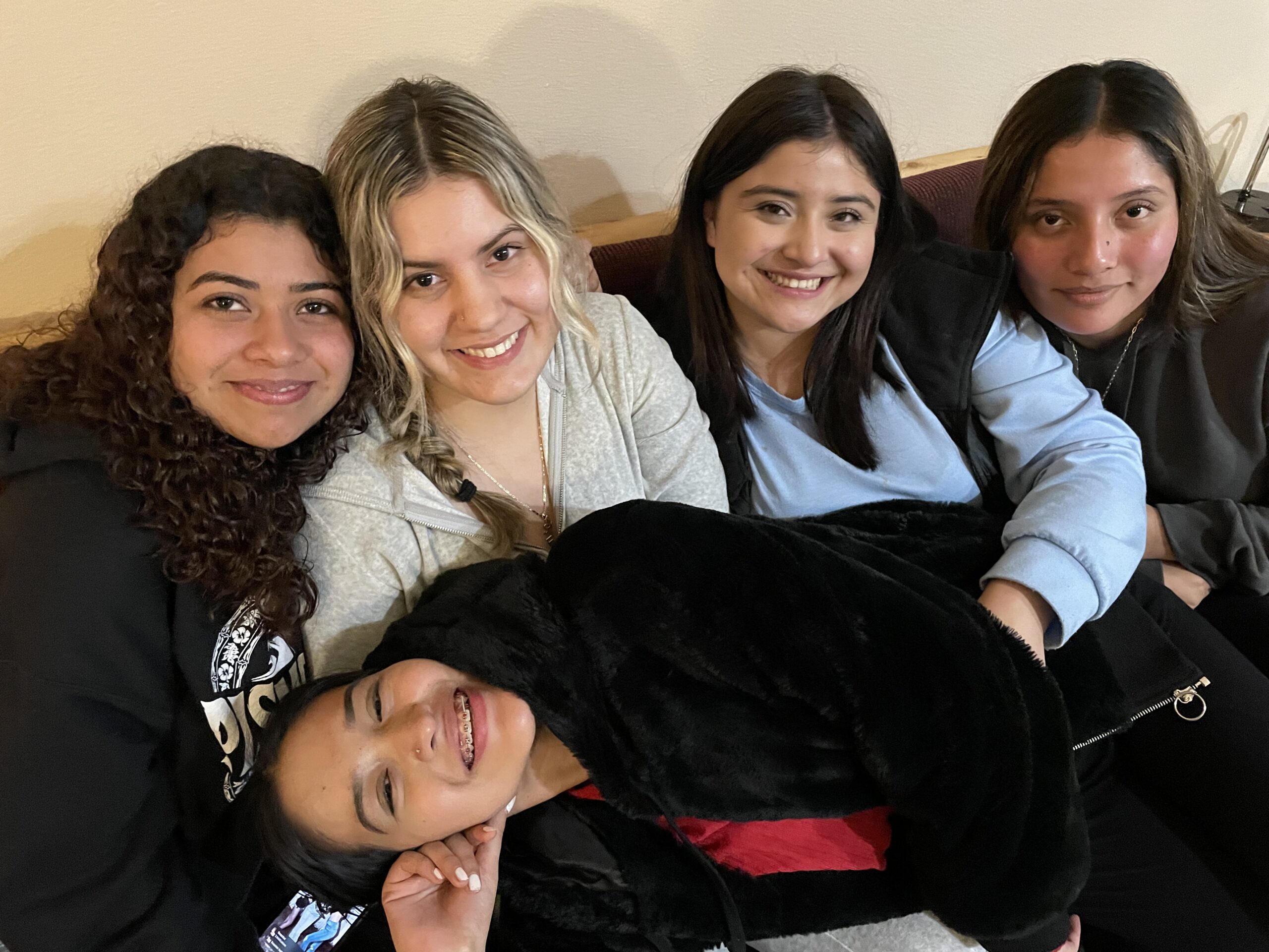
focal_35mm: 26
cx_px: 634
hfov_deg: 67.3
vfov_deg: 53.1
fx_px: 953
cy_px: 476
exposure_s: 1/30
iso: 1000
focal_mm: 4.2
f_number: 1.6
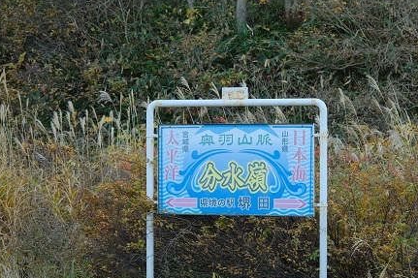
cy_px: 166
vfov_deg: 14.4
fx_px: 1103
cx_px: 286
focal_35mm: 95
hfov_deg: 21.4
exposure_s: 1/320
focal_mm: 42.9
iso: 1000
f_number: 4
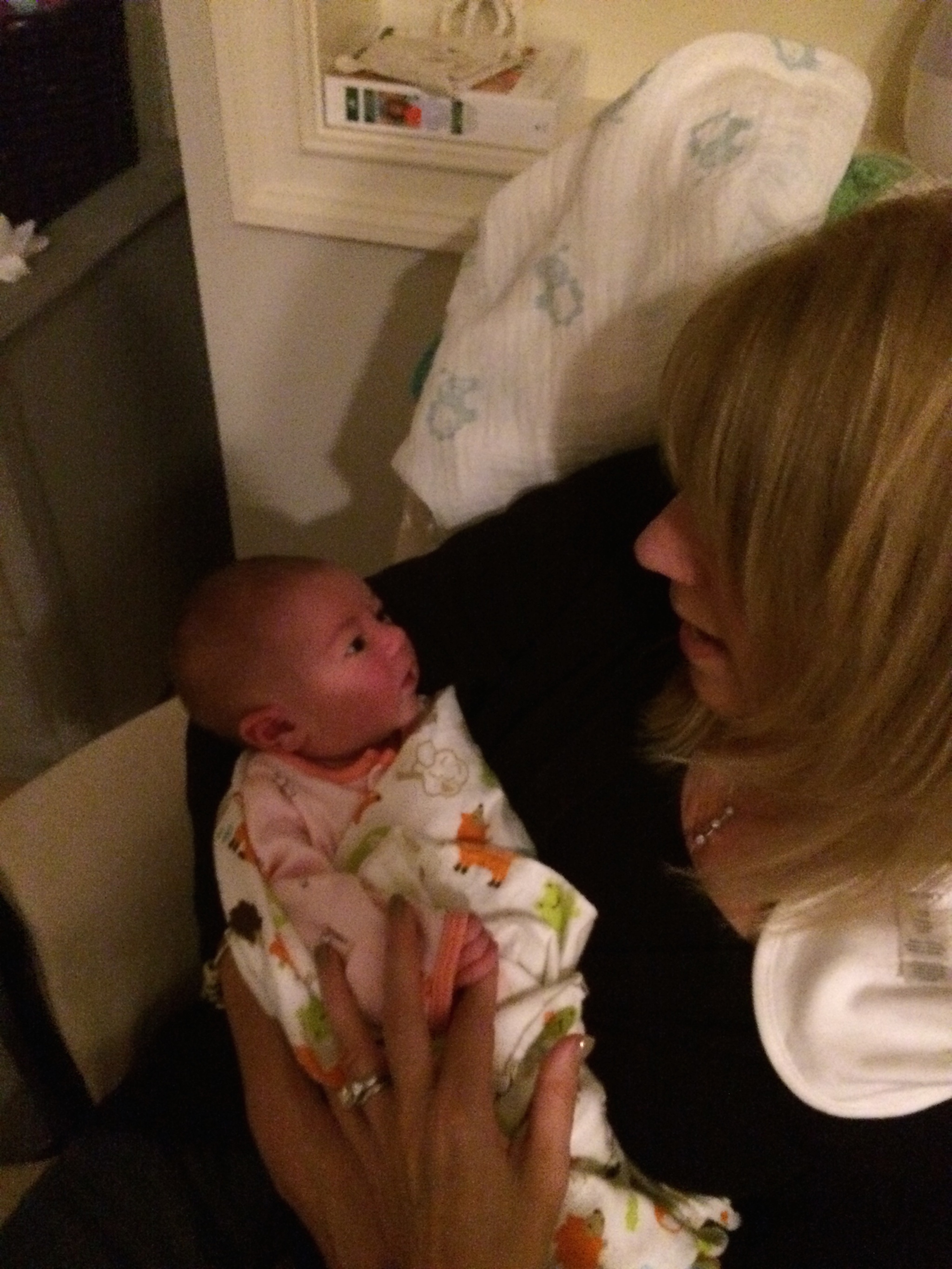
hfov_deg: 48.2
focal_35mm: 29
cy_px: 634
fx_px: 1063
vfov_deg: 61.7
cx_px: 476
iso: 800
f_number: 2.2
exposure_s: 1/17
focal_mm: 4.15
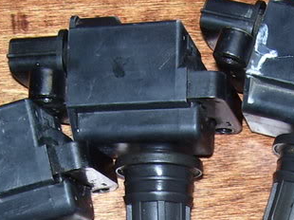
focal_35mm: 119
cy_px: 352
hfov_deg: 16.5
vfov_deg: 11.8
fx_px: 1010
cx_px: 200
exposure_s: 1/60
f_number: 2.7
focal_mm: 6
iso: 80
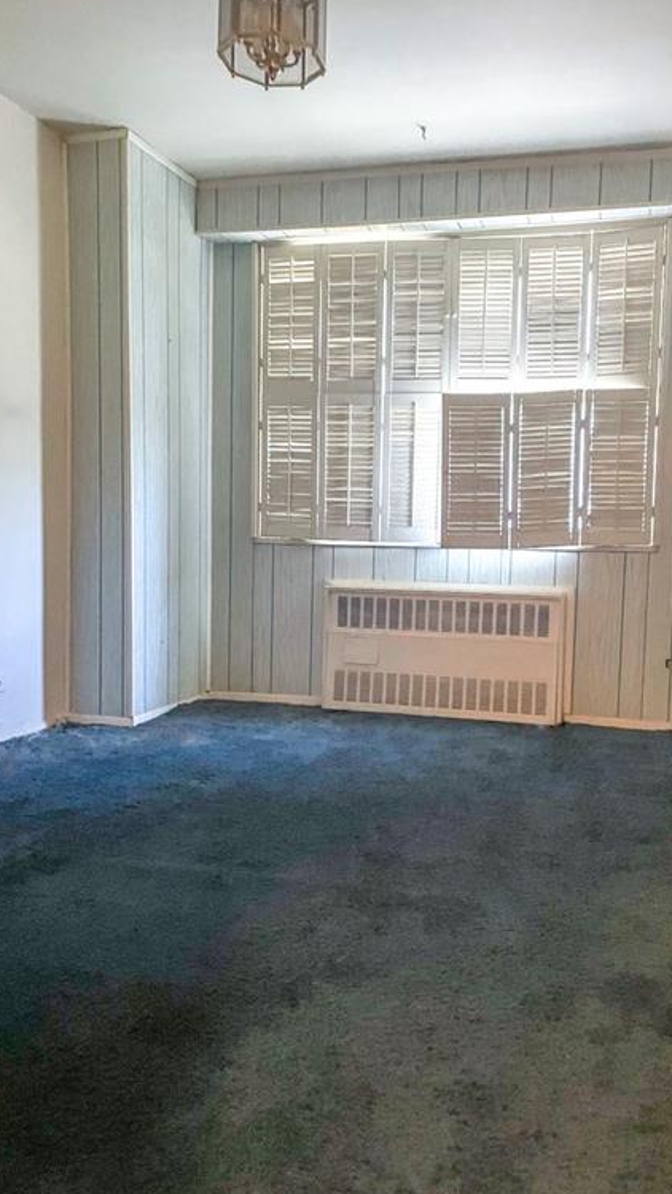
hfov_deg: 39.8
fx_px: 918
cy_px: 587
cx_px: 436
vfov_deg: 66.1
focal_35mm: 29
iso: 800
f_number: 1.6
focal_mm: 4.2
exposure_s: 1/30
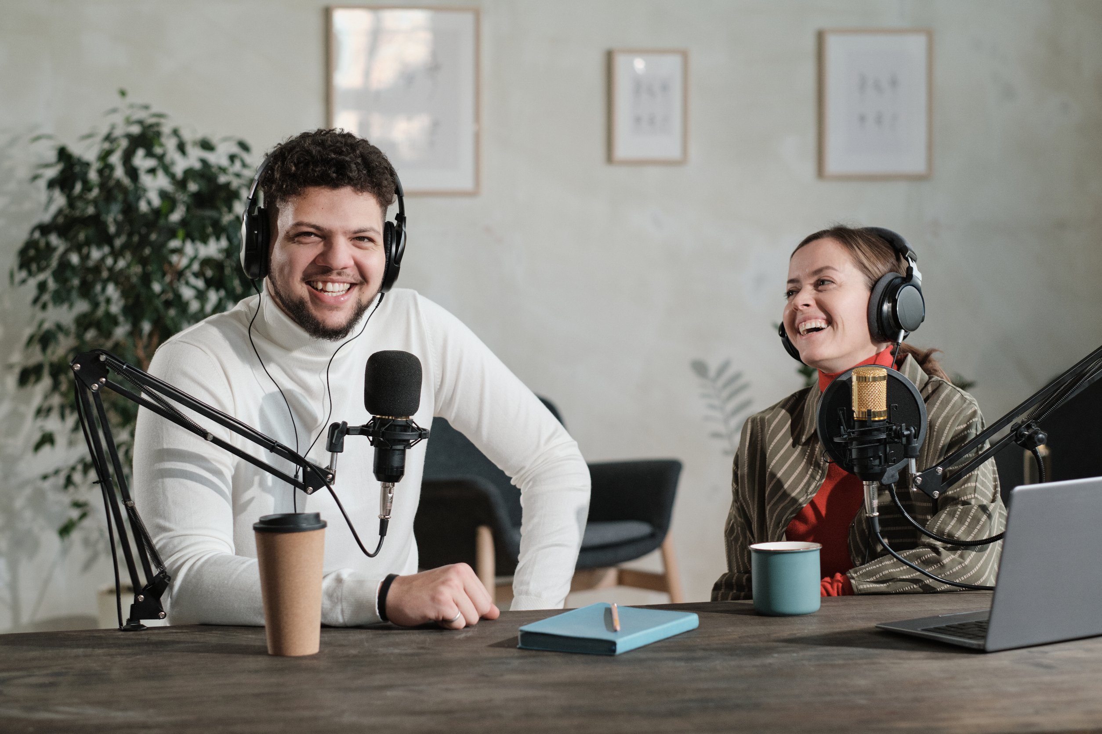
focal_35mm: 84
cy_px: 367
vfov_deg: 16.3
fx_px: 2571
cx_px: 551
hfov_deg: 24.2
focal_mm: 56
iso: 800
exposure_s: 1/250
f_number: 2.8
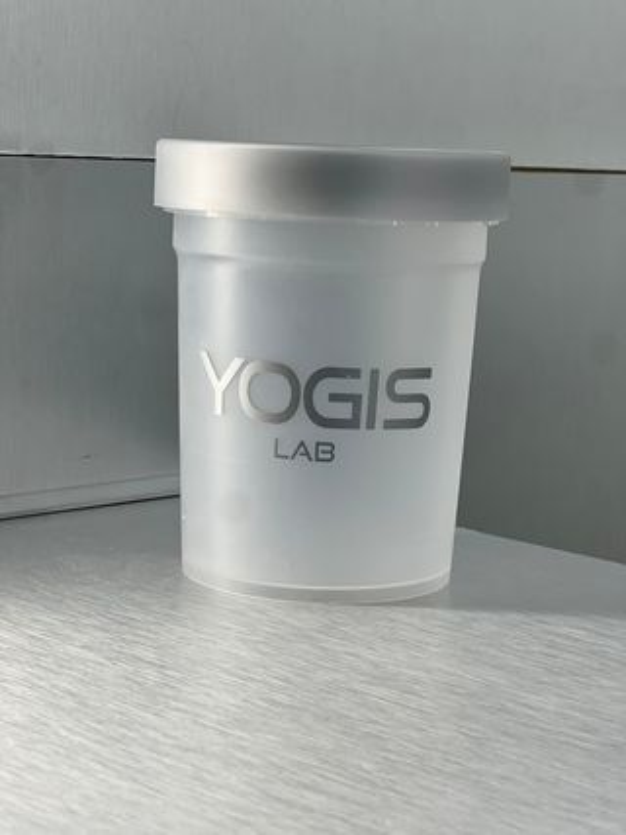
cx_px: 313
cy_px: 418
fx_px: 1858
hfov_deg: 19.1
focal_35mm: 77
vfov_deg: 25.3
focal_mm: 9
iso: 64
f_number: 2.8
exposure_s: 1/100
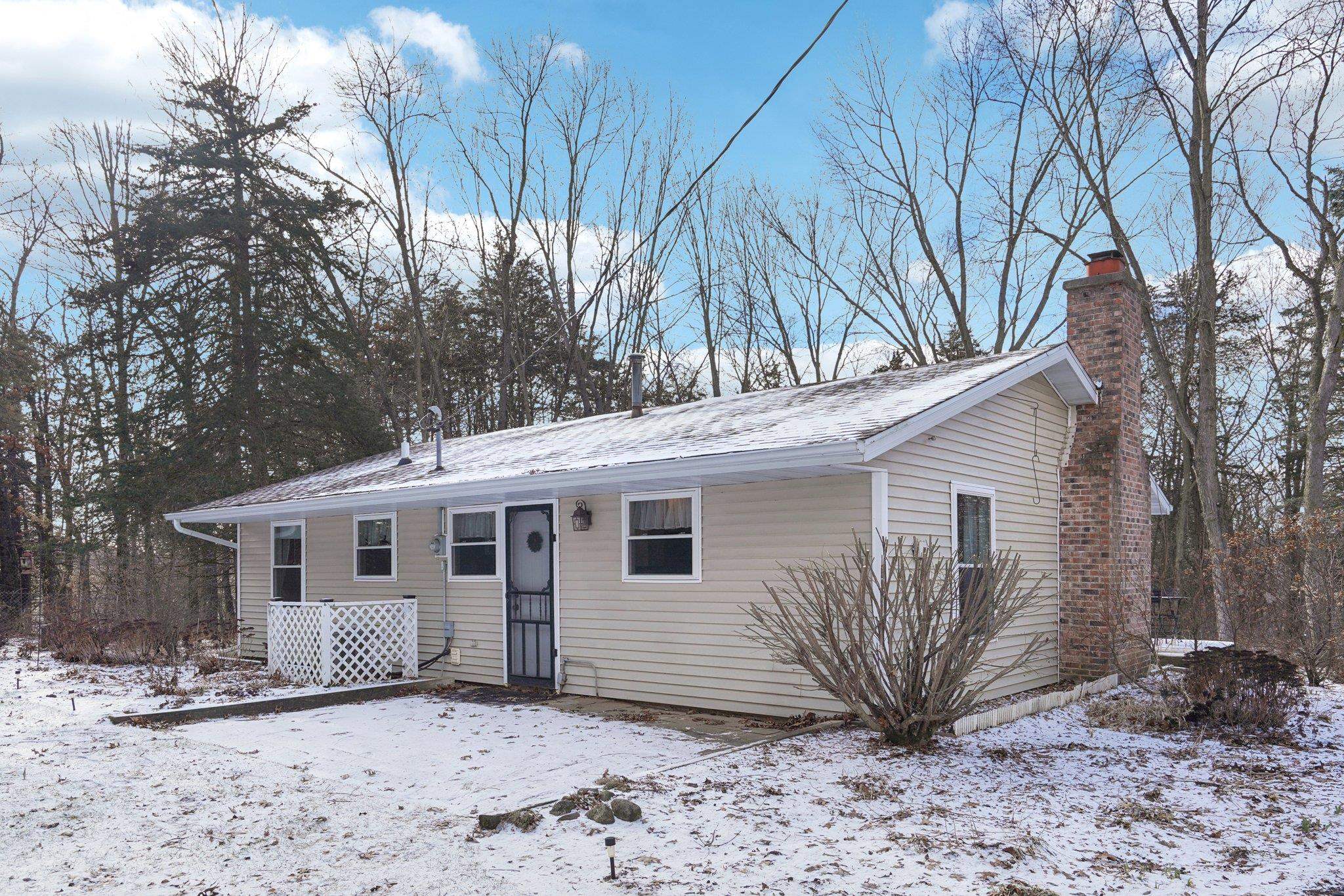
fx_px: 896
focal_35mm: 24
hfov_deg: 73.7
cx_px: 672
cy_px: 448
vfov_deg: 53.1
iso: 100
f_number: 8
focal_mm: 24
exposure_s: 1/125
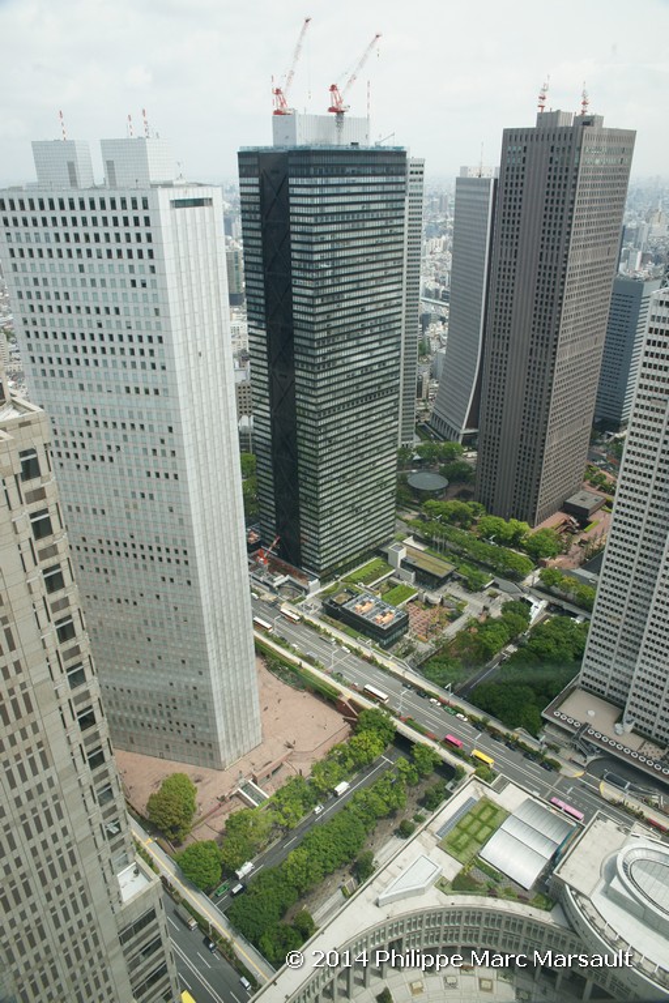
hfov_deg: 53.1
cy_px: 502
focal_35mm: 24
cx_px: 334
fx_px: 669
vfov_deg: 73.7
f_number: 11
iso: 400
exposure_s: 1/200
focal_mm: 24
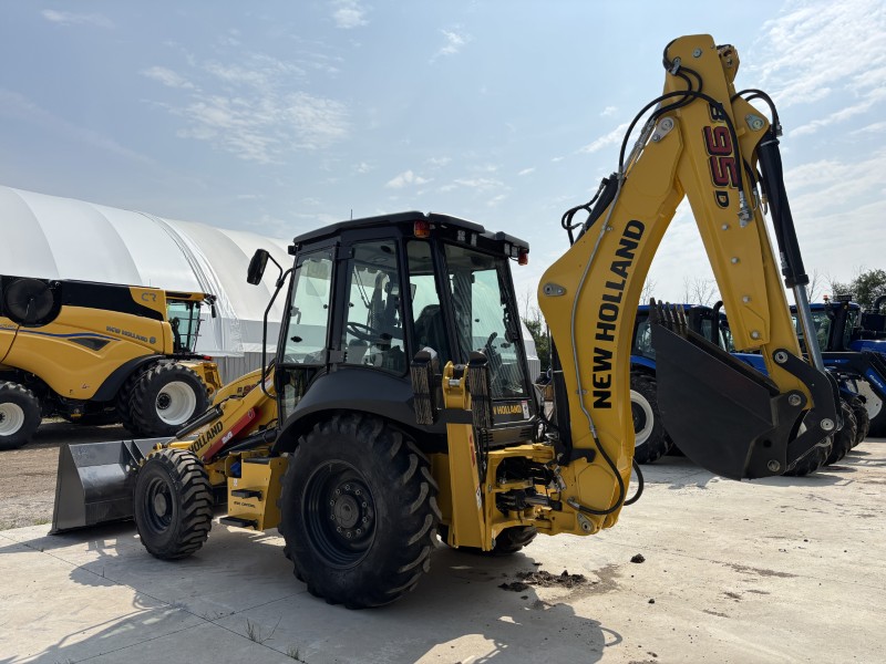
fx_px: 665
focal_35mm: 26
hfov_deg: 67.3
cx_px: 443
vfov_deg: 53.1
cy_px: 332
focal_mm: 5.96
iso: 50
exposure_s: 1/8333
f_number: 1.6
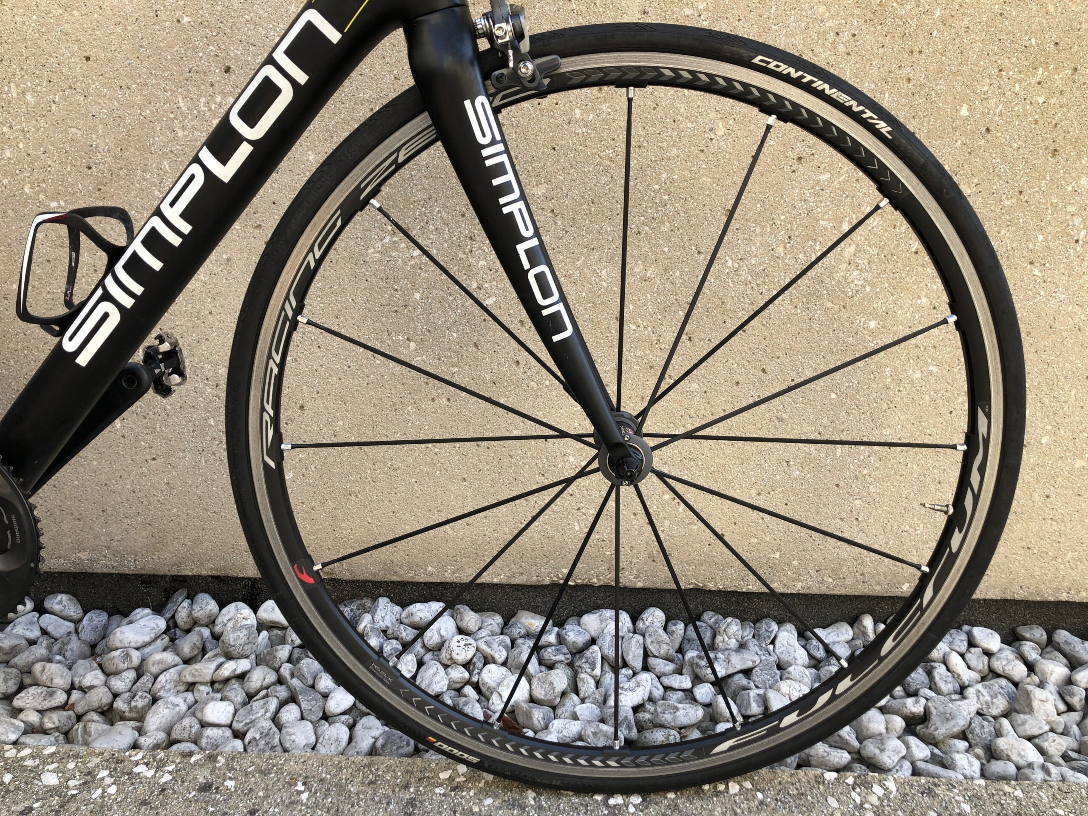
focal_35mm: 28
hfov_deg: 63.4
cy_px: 408
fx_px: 880
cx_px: 544
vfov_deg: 49.7
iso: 20
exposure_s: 1/120
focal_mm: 3.99
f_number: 1.8
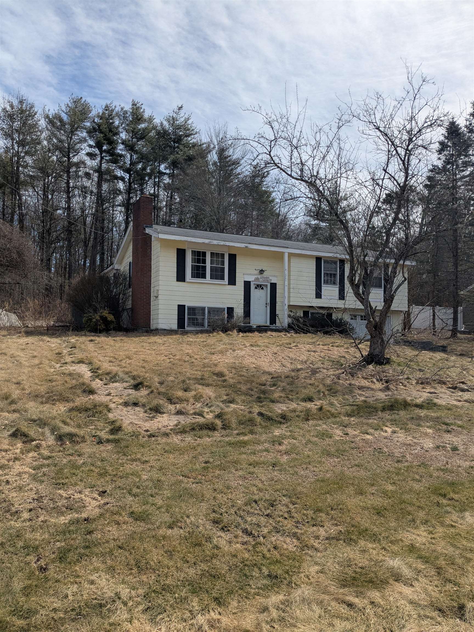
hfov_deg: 51.4
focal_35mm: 27
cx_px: 237
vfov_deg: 65.3
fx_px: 493
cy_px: 316
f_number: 1.73
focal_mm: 4.38
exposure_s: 1/4673
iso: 55
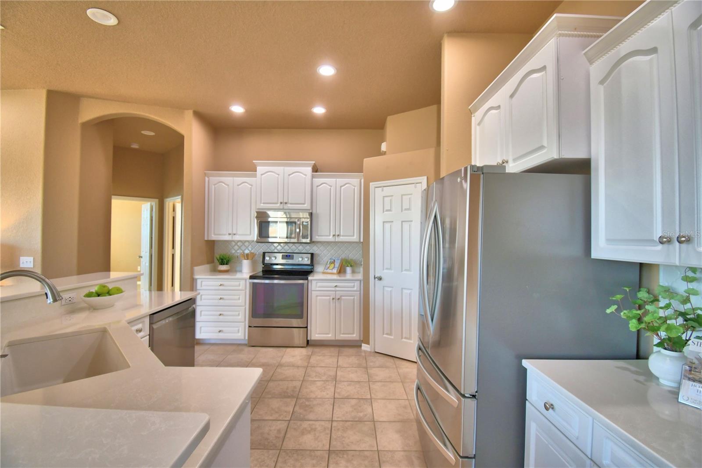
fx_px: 292
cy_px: 234
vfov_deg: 77.3
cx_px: 351
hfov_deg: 100.4
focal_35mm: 15
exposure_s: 1/50
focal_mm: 10
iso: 400
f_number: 4.5
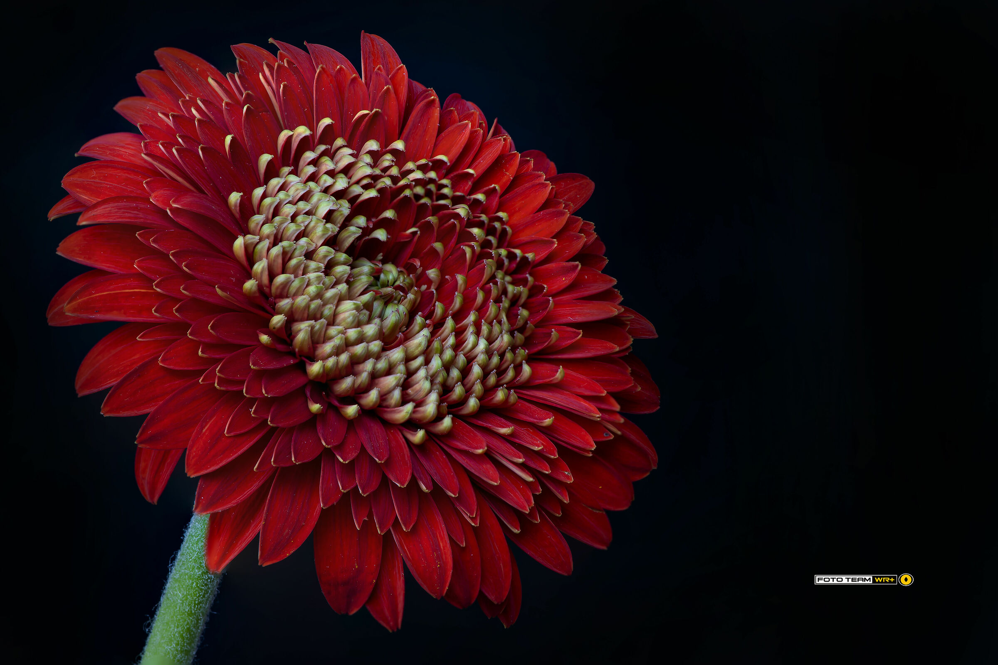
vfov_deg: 13.0
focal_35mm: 105
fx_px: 2911
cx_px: 499
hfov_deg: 19.5
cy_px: 332
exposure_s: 1/1.67
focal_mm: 105
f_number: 18
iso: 100
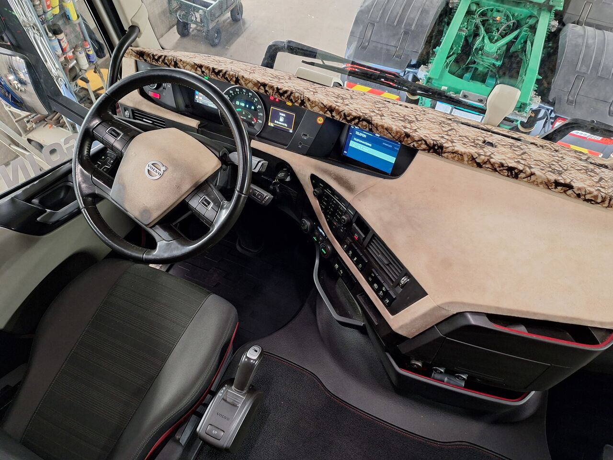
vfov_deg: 58.9
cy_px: 230
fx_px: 407
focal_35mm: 23
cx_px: 306
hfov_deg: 73.9
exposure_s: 1/33
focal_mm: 5.54
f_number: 1.8
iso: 200
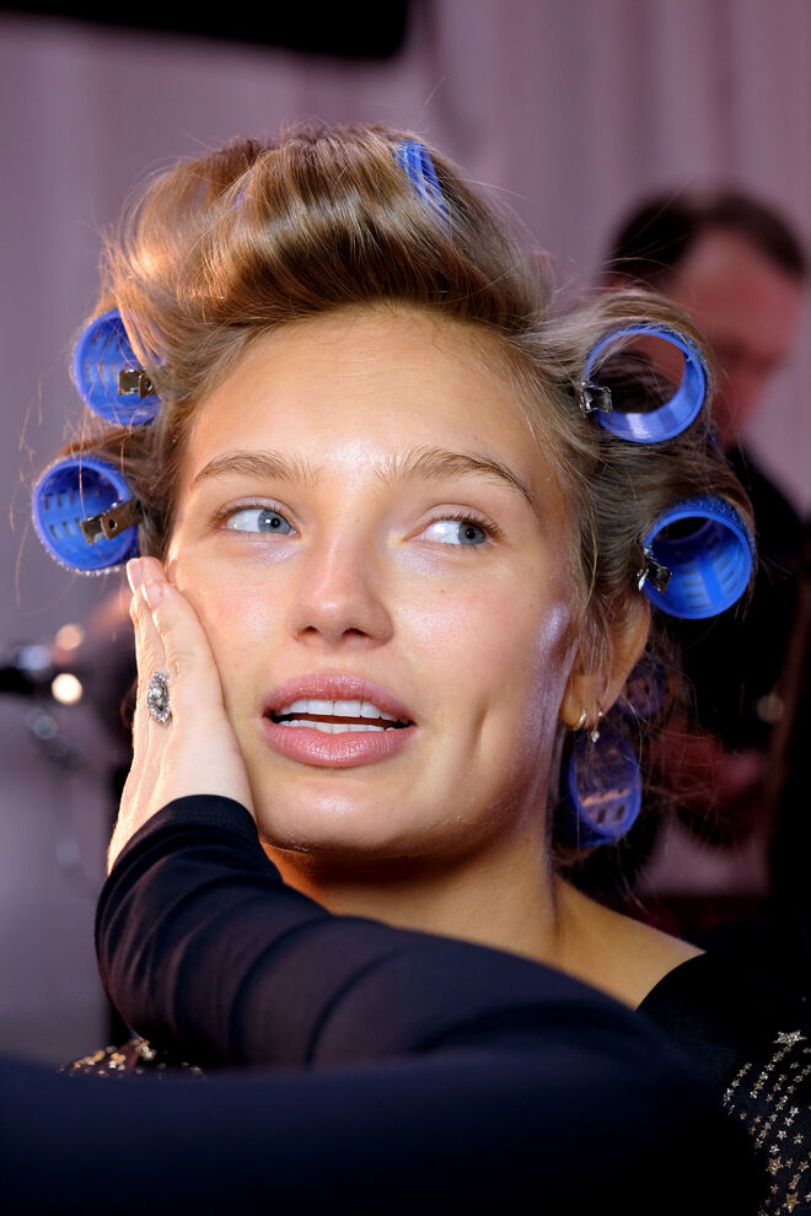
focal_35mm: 84
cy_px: 608
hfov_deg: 16.3
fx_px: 2838
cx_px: 406
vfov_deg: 24.2
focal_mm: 56
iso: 1000
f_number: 4
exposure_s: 1/250
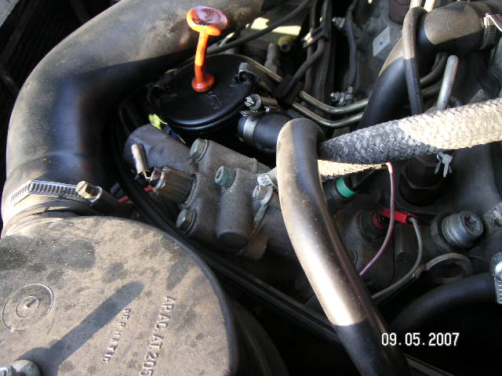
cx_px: 251
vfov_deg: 37.7
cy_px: 188
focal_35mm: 38
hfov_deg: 49.0
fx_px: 551
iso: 64
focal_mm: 6
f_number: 2.8
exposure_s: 1/45
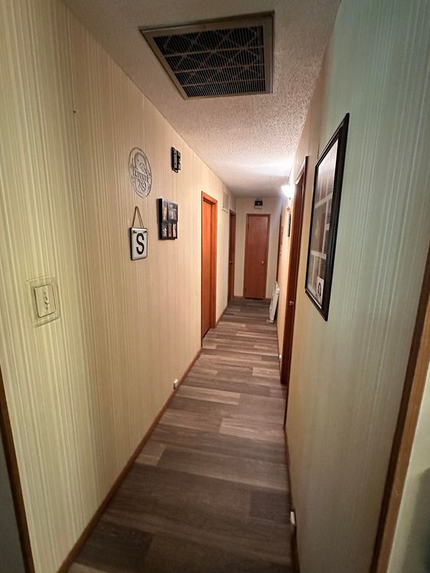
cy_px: 284
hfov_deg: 81.7
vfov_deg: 98.2
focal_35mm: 15
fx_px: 248
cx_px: 227
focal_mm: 2.22
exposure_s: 1/30
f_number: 2.2
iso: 1600
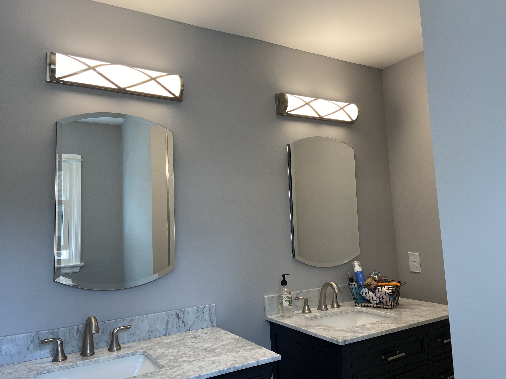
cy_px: 189
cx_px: 245
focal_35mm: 27
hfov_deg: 65.3
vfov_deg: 51.4
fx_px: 395
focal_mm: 4.25
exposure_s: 1/120
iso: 100
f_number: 1.8
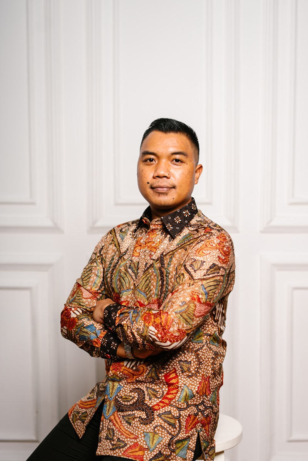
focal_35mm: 50
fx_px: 642
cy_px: 230
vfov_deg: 39.6
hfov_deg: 27.0
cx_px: 154
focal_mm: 50
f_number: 2.2
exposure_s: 1/100
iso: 50
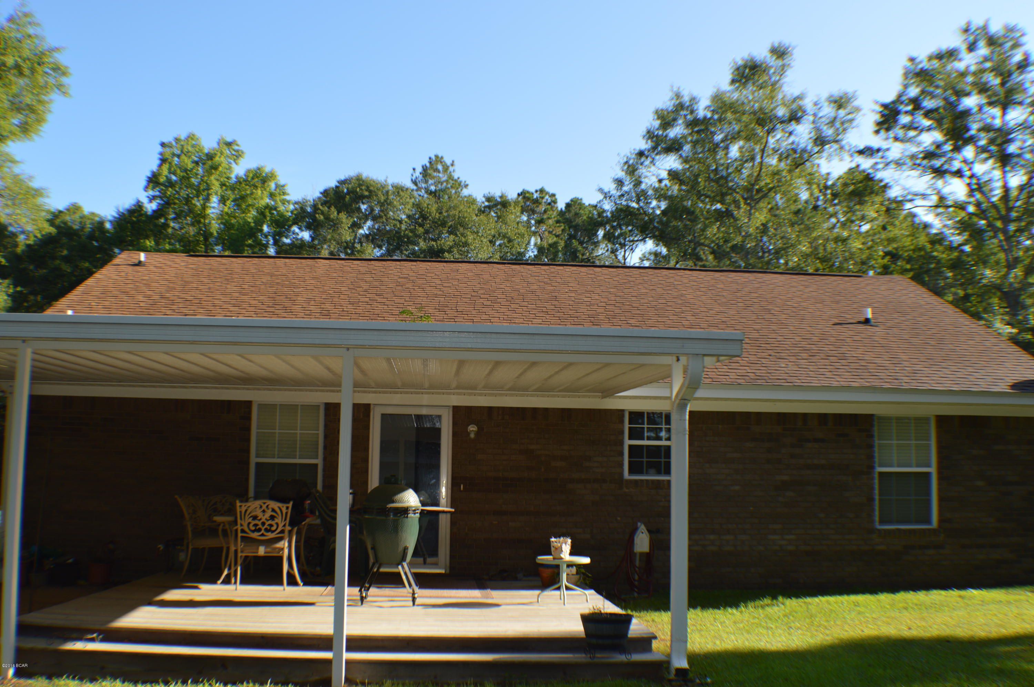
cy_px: 344
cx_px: 517
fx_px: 1205
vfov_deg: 31.8
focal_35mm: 42
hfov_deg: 46.4
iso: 100
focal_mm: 28
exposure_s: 1/200
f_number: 4.5
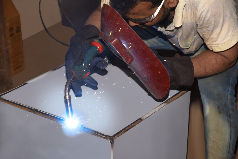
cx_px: 119
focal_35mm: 105
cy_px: 80
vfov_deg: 13.1
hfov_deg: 19.4
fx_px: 695
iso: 800
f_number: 8
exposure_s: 1/320
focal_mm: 105
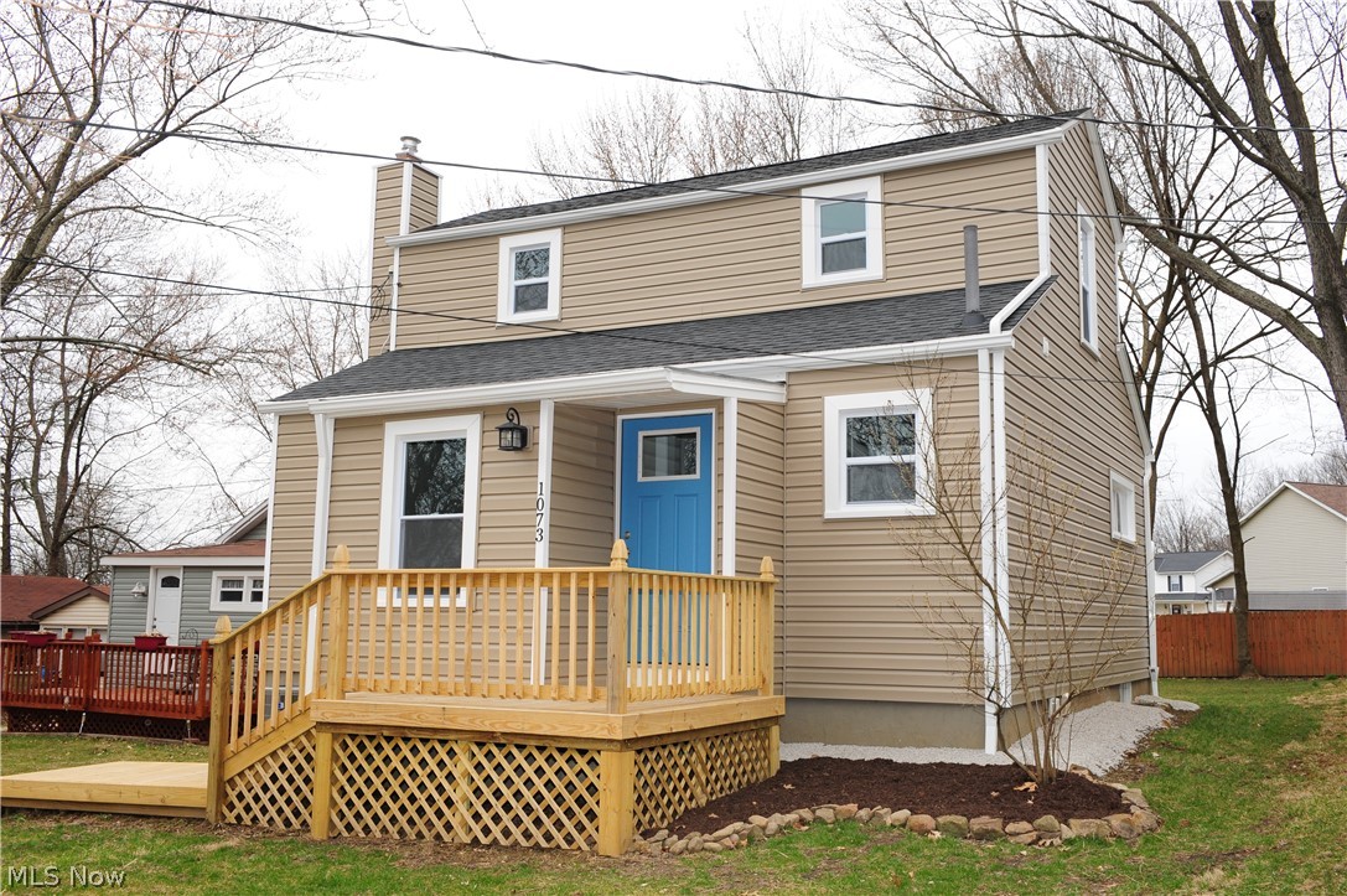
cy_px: 448
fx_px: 1309
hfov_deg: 54.5
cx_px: 674
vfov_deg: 37.8
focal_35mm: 35
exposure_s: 1/250
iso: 640
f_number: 10
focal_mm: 35
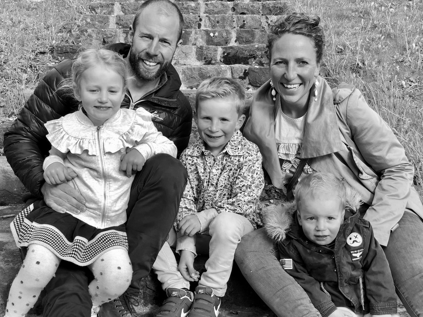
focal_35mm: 52
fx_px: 635
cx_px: 212
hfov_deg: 36.8
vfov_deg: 28.0
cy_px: 158
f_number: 2.4
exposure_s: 1/289
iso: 16
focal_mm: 6
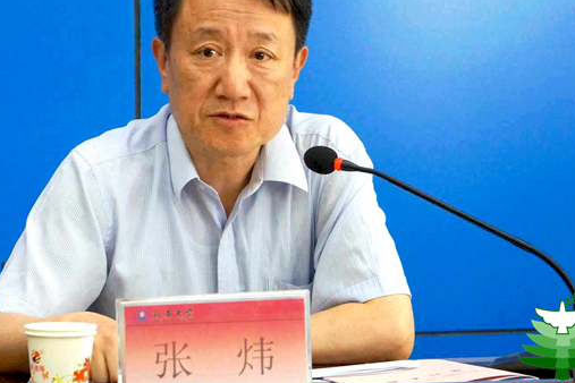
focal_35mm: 109
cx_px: 225
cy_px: 151
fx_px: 1741
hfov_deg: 18.7
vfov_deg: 12.6
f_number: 5
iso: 1600
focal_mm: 53
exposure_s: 1/160
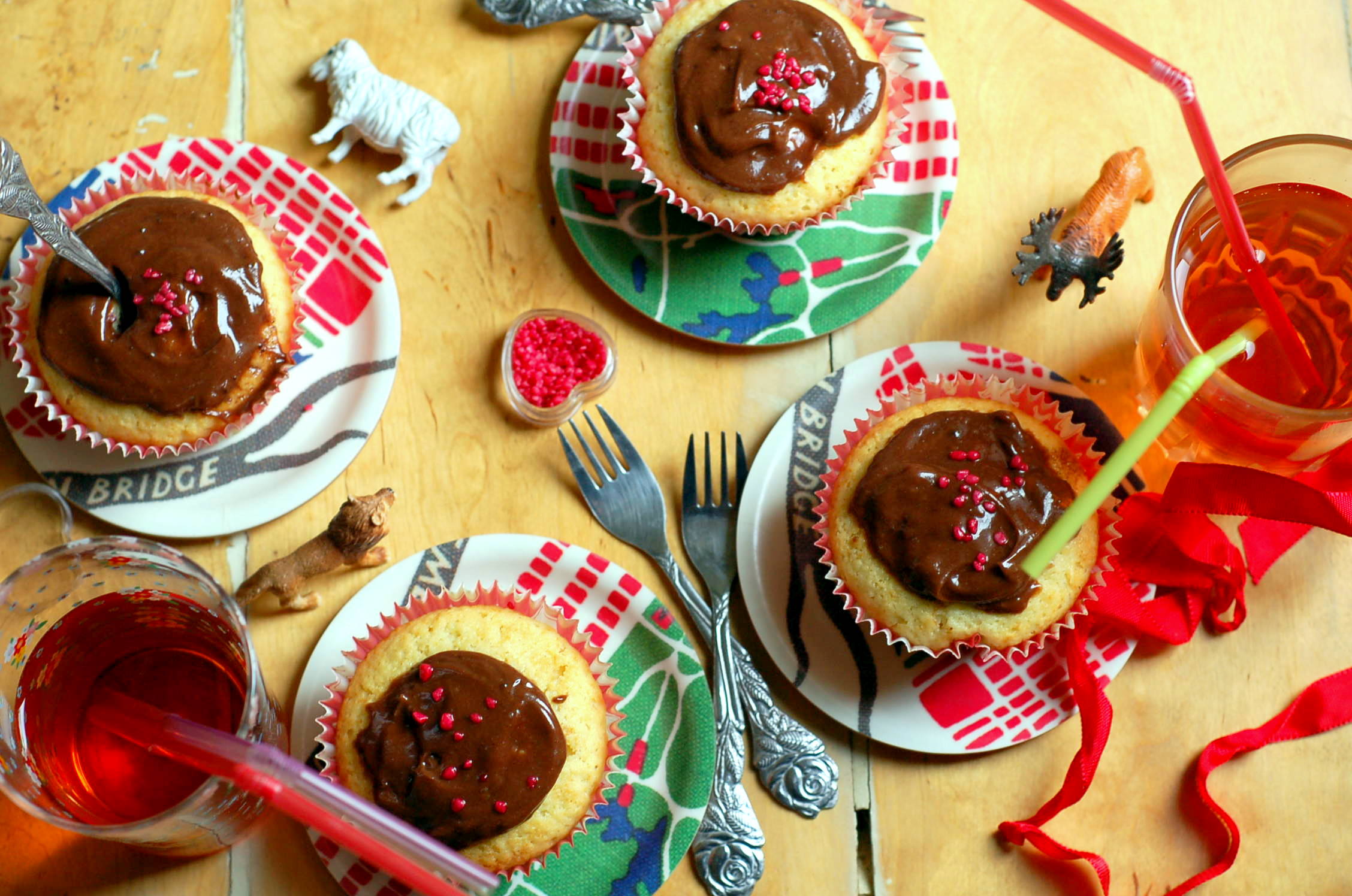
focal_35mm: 75
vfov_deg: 18.1
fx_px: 2812
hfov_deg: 27.0
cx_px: 676
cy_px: 448
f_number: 4.5
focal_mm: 50
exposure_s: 1/50
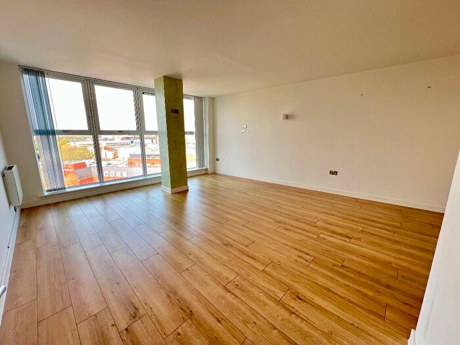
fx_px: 173
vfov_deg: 89.9
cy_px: 172
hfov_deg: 106.2
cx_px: 230
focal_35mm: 13
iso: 64
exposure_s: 1/100
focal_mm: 1.57
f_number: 1.8
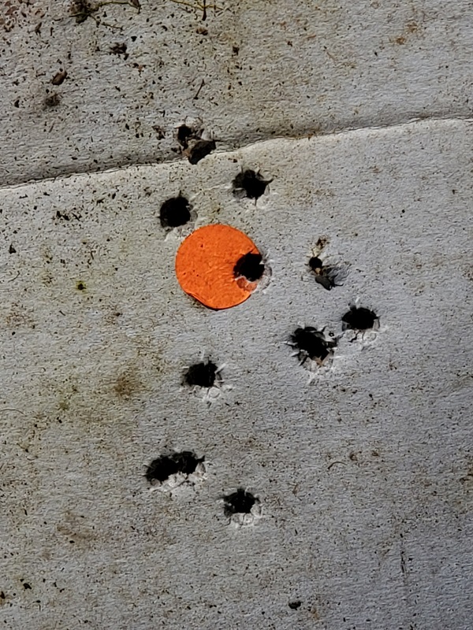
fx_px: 947
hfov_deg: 28.0
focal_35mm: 52
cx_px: 236
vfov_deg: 36.8
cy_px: 315
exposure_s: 1/3512
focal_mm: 6
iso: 50
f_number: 2.4
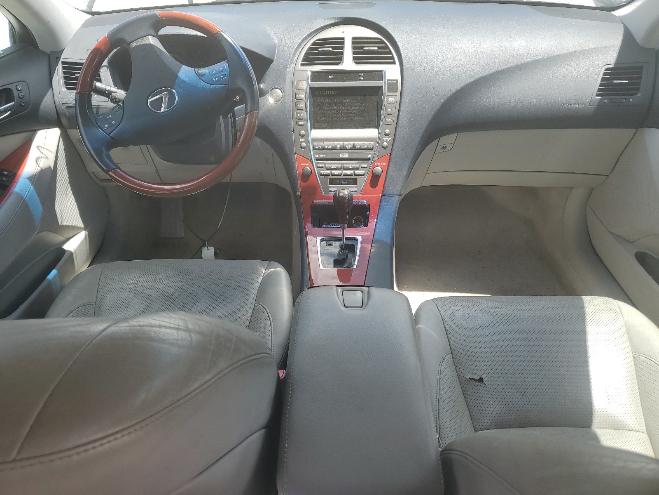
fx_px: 495
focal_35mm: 26
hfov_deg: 67.3
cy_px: 248
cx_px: 330
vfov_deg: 53.1
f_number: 1.5
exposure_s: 1/769
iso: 50
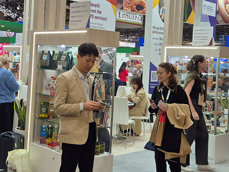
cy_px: 57
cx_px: 98
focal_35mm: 56
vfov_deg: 26.0
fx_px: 371
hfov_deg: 34.3
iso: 25
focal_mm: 5.4
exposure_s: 1/101
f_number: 1.8
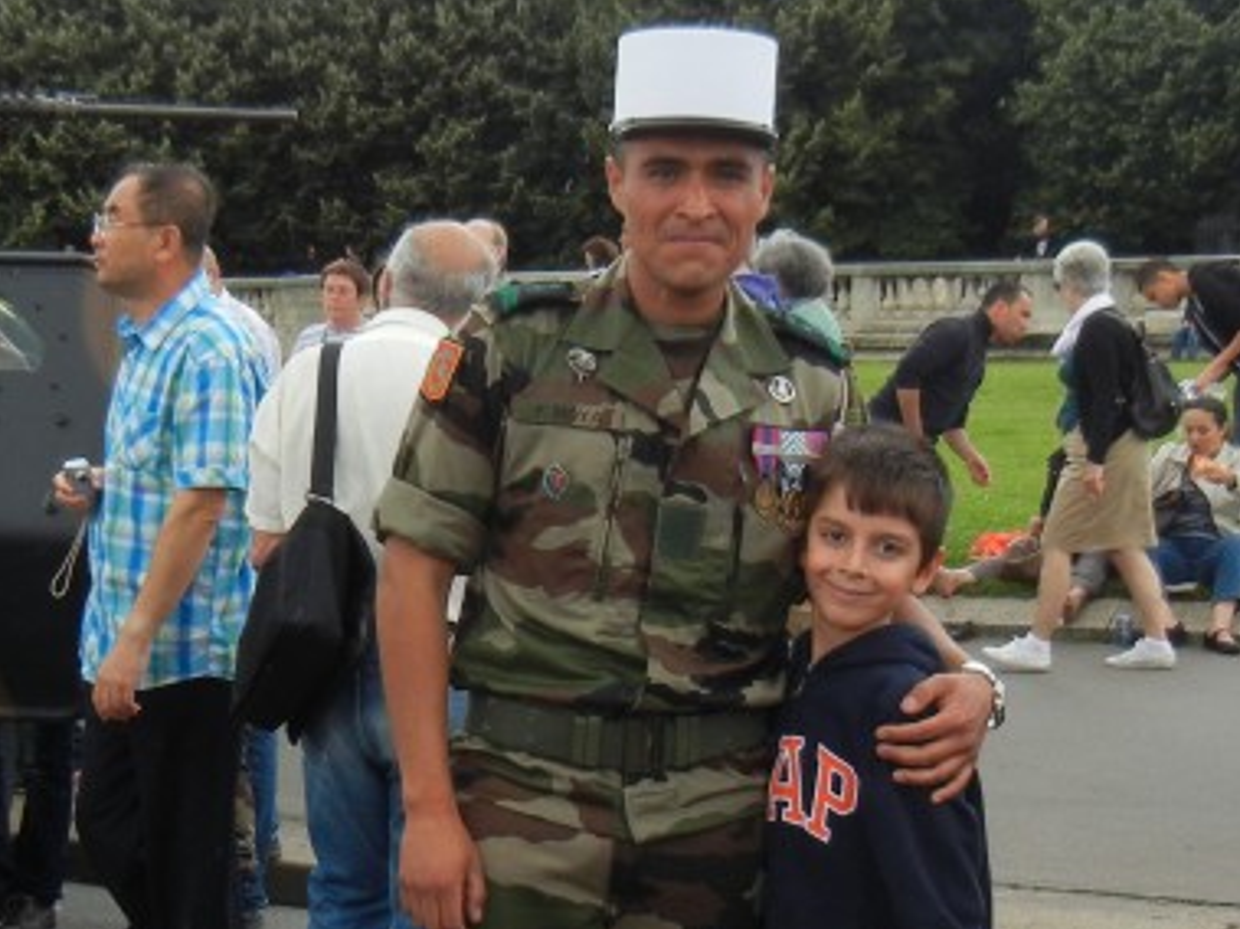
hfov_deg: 24.0
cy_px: 612
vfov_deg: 18.2
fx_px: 2901
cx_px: 412
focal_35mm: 81
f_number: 3.5
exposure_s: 1/485
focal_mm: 5.4
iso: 160
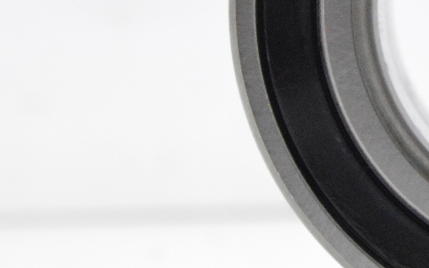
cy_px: -16
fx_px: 4022
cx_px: 589
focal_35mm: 344
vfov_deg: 3.8
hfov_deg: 6.1
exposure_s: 1/100
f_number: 7.1
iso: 3200
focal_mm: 62
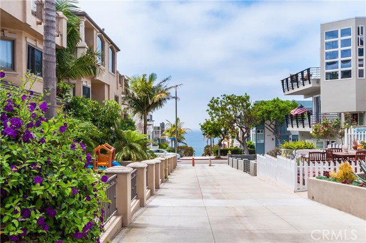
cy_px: 122
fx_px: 366
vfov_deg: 36.8
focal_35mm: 36
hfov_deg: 53.2
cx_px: 183
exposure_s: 1/60
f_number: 22
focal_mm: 24
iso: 200
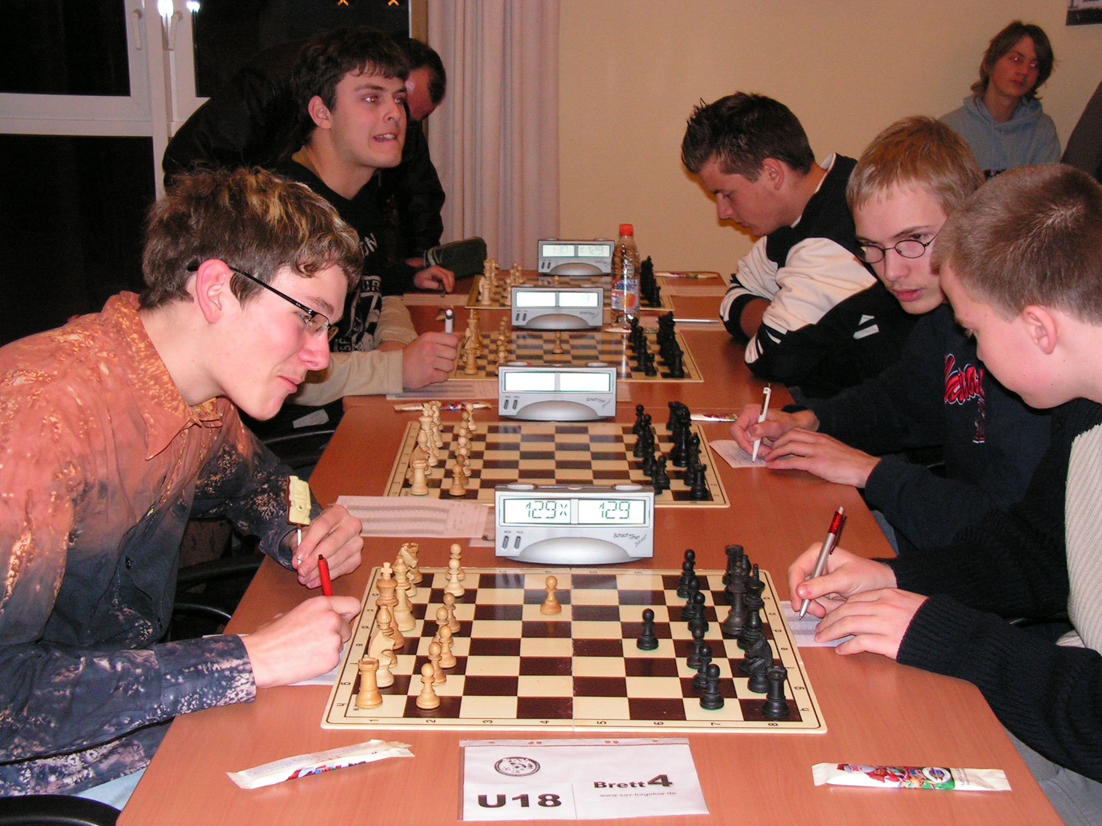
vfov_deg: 28.6
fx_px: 1624
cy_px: 413
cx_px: 551
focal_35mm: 51
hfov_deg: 37.5
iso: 200
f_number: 3.2
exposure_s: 1/60
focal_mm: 8.6
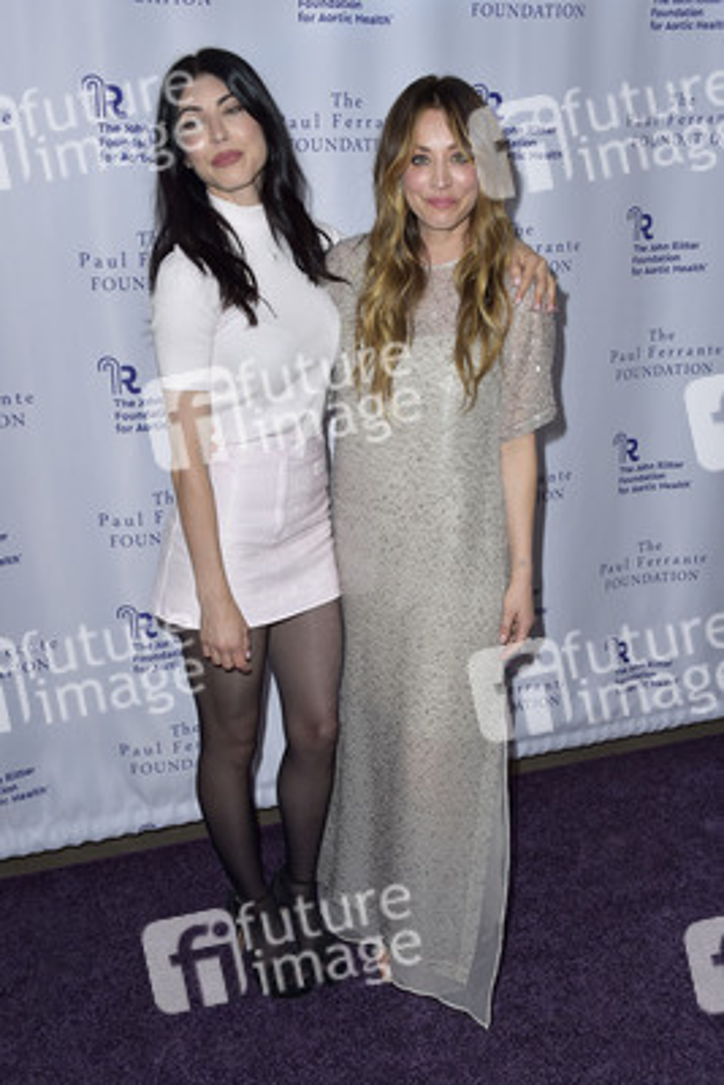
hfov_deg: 37.9
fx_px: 1055
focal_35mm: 35
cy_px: 542
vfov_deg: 54.4
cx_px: 362
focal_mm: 35
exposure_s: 1/250
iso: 400
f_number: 6.3
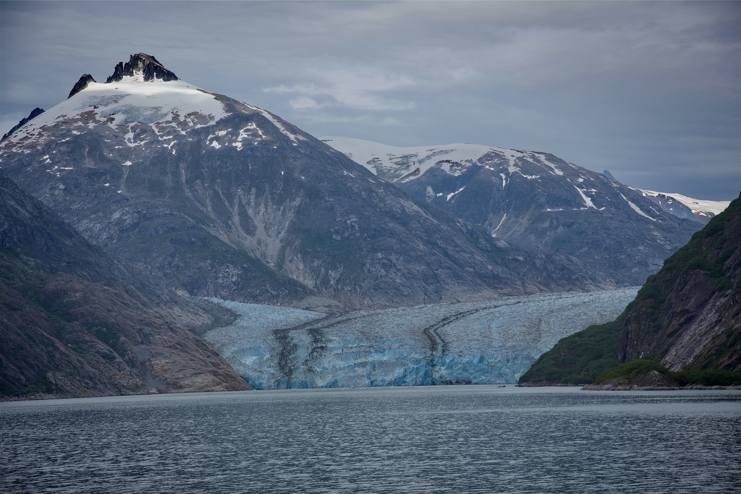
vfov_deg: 14.9
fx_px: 1894
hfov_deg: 22.1
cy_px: 247
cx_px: 370
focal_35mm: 92
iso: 100
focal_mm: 92
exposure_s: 1/250
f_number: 8
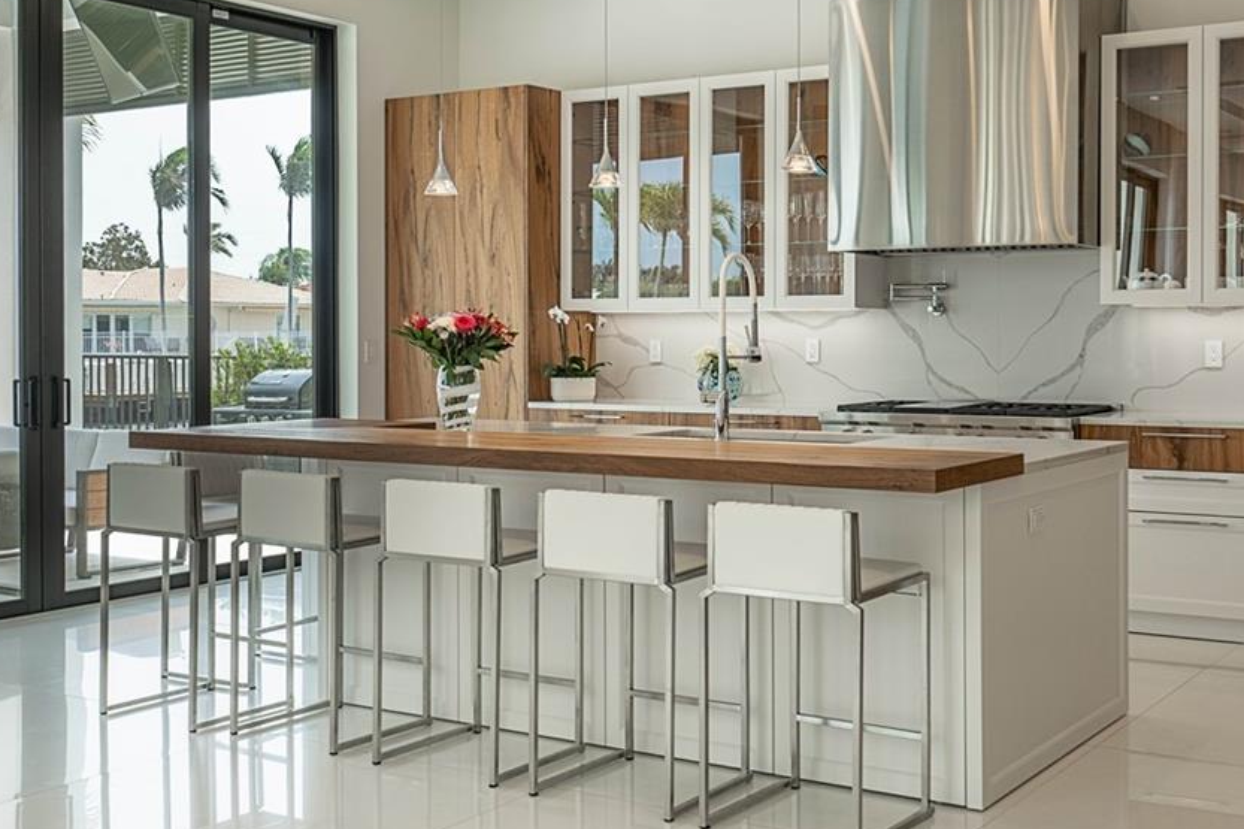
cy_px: 367
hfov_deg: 45.4
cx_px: 696
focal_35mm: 43
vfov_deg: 31.1
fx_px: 1485
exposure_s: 1/800
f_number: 6.3
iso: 400
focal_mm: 35
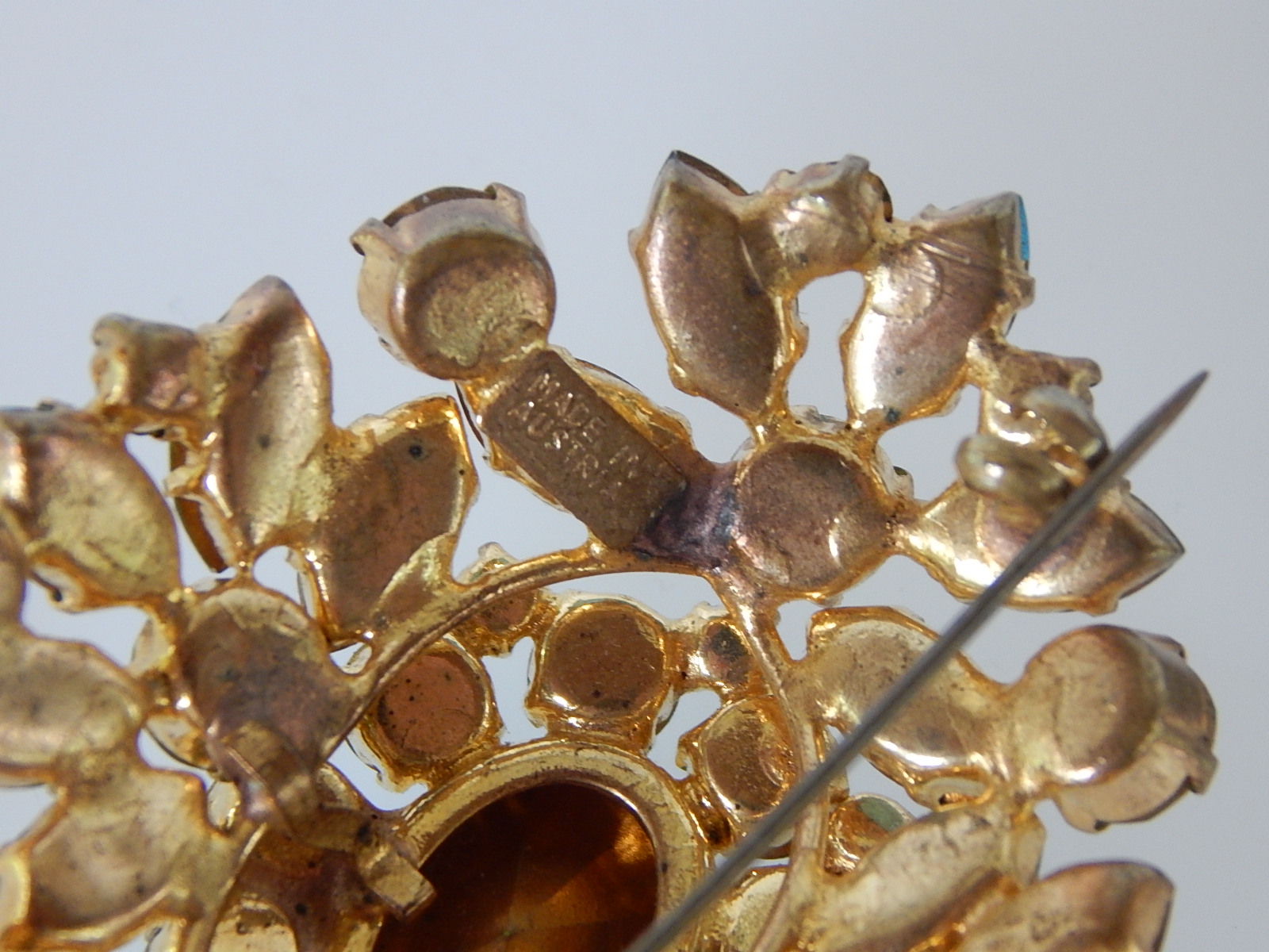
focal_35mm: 182
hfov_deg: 10.9
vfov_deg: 8.2
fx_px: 6672
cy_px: 476
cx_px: 634
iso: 400
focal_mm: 32.8
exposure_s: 1/25
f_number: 5.3
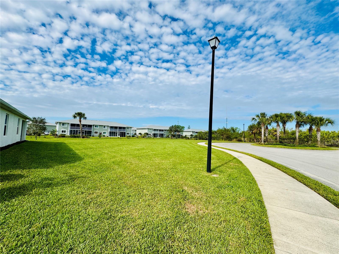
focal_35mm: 14
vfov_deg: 85.7
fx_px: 137
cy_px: 127
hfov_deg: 102.1
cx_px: 170
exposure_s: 1/3390
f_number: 2.2
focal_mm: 2.22
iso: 50
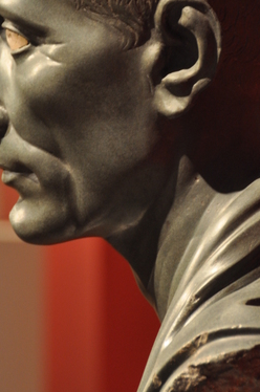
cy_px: 77
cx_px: 126
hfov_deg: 4.3
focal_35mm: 319
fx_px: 3468
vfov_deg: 6.5
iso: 500
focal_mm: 120
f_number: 5.3
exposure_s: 1/10
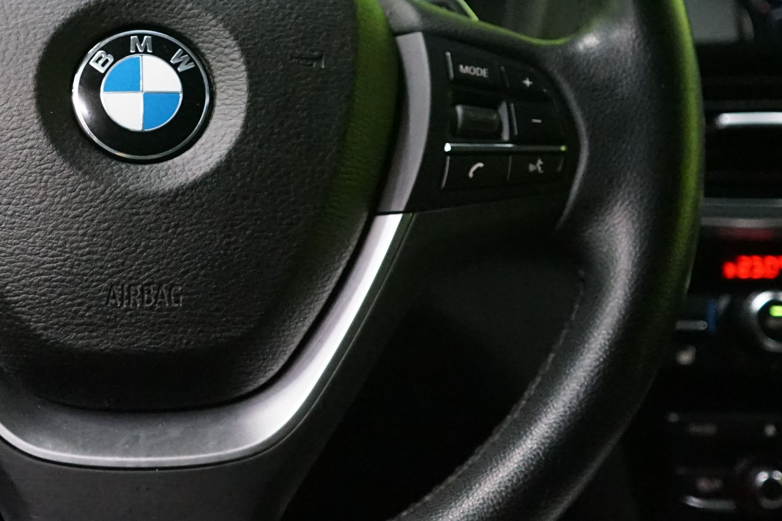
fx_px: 1542
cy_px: 88
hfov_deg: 27.7
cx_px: 118
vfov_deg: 19.0
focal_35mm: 71
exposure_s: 1/60
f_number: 3.5
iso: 6400
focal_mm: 29
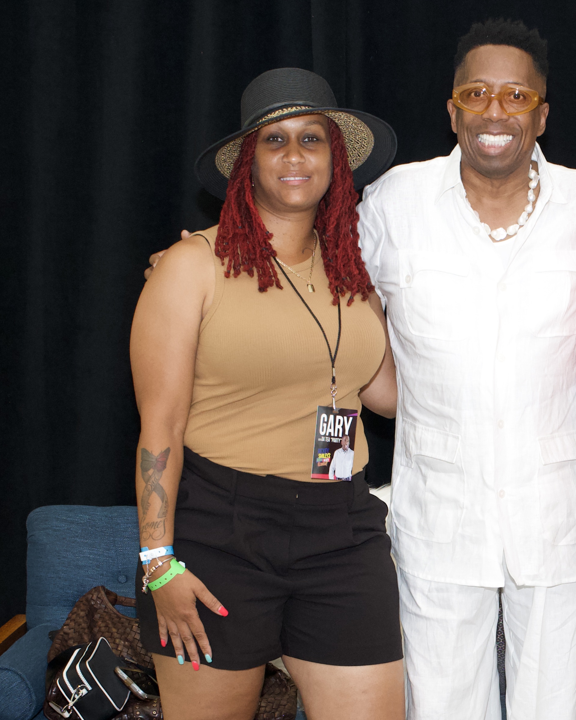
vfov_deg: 24.8
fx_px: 1641
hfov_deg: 19.5
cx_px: 530
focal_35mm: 77
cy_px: 360
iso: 2000
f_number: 4.5
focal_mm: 36
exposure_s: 1/250
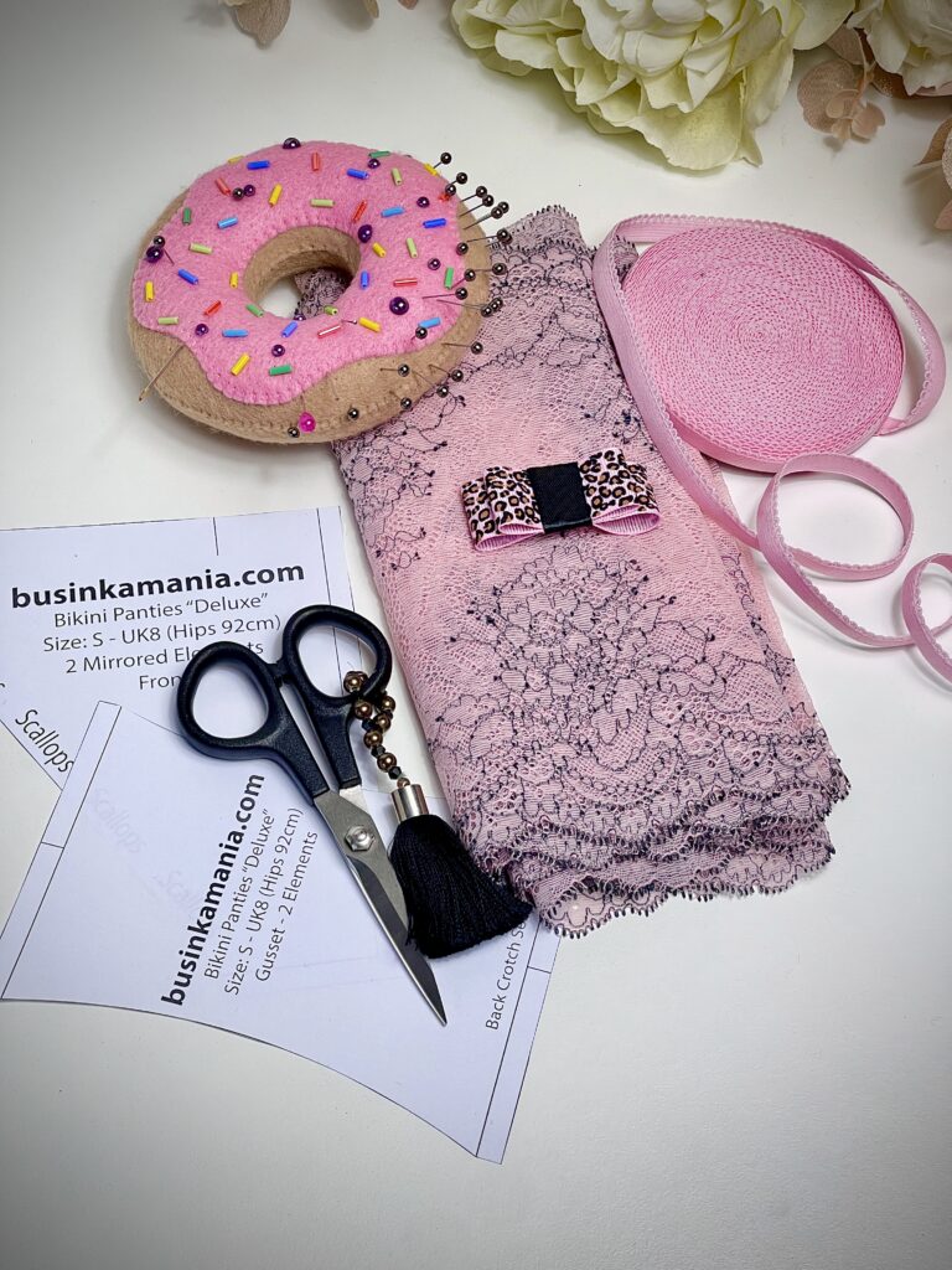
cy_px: 635
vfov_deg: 30.3
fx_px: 2347
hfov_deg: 22.9
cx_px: 476
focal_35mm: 64
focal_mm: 7.5
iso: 100
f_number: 2.2
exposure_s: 1/100
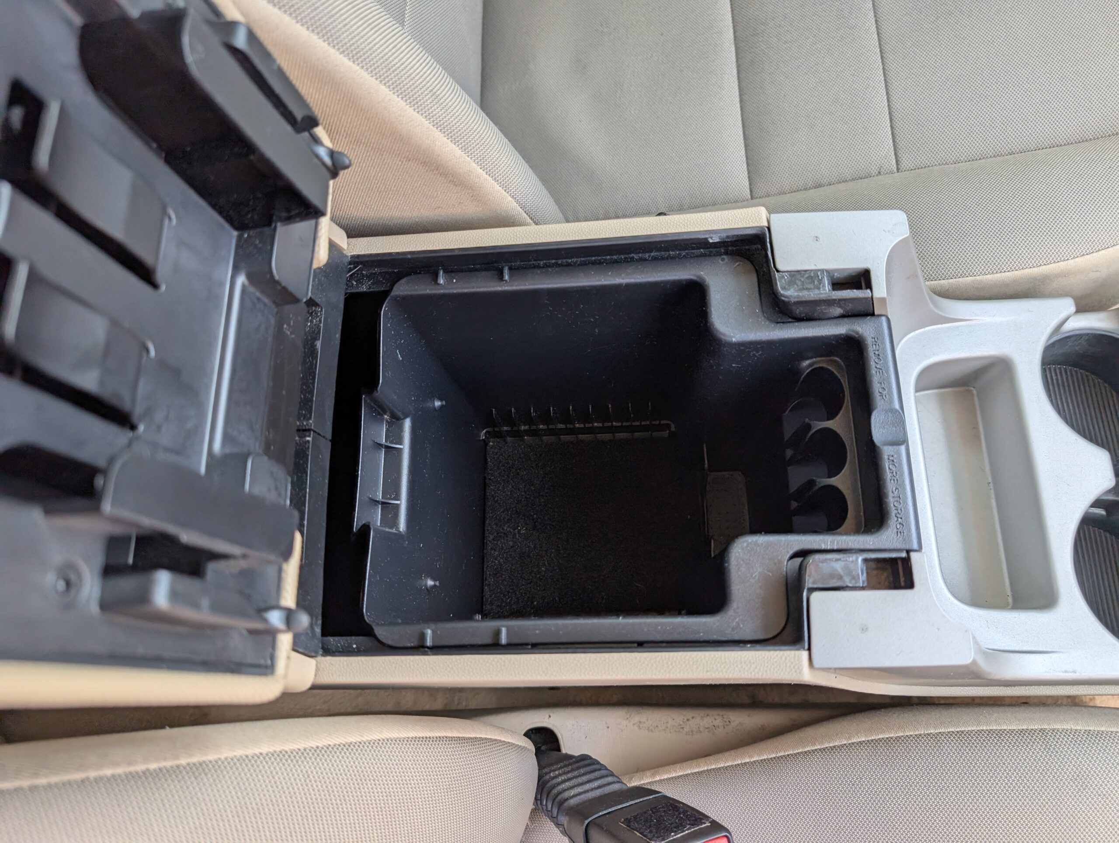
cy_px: 422
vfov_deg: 56.9
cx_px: 560
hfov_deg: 71.5
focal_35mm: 24
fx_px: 777
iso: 264
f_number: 1.68
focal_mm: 6.9
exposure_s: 1/527
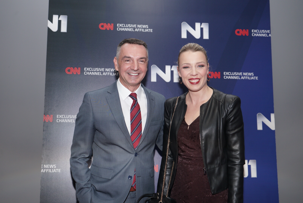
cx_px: 152
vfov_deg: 31.2
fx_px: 362
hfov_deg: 45.4
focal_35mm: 43
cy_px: 102
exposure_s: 1/160
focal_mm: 43
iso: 800
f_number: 4.5
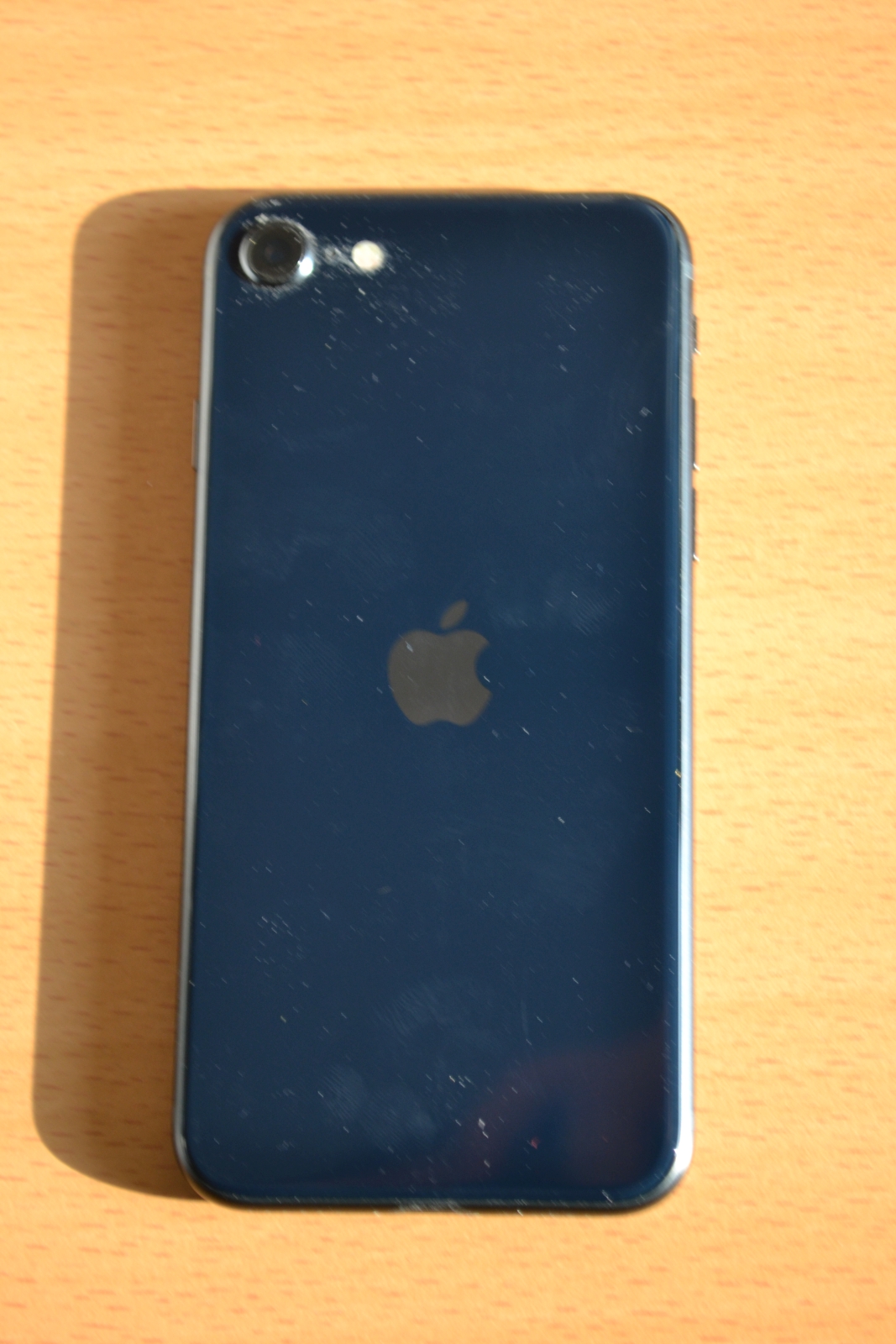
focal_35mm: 82
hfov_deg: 16.6
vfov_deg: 24.6
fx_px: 3079
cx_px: 448
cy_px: 672
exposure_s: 1/60
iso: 400
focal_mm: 55
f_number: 5.6
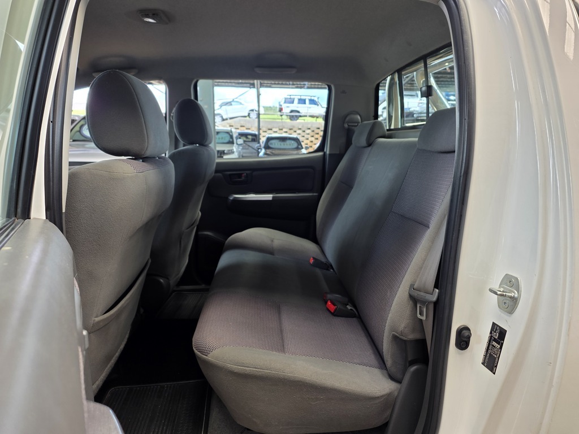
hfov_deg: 73.9
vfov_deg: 58.9
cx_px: 290
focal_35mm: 23
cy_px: 217
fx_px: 385
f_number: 1.7
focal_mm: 6.25
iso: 64
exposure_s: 1/180
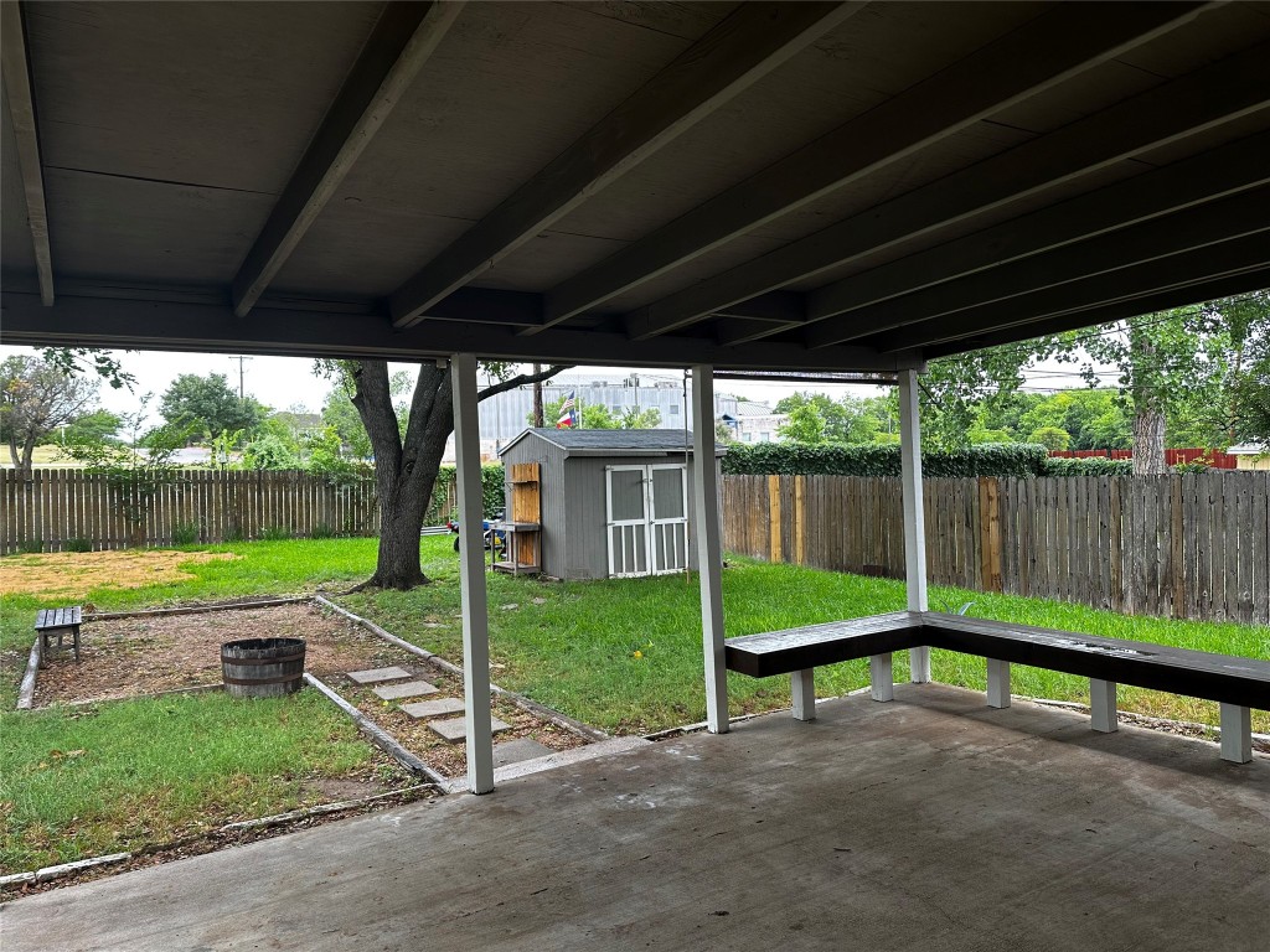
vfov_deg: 56.8
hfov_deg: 71.6
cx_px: 635
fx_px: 881
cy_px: 476
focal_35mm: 24
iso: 80
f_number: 1.78
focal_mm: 6.86
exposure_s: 1/121
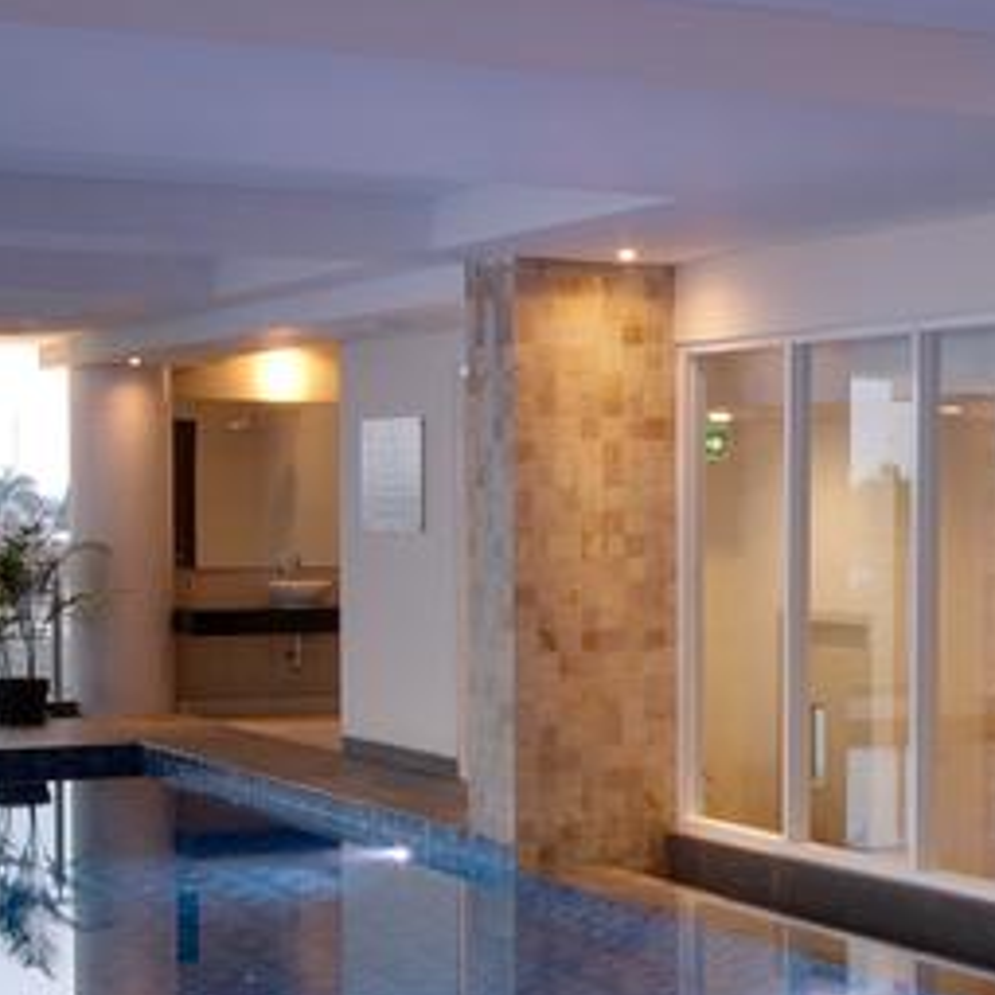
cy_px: 544
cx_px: 1081
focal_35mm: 80
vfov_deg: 21.6
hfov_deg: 20.7
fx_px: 2602
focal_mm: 10
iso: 200
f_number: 10
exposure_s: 2.5
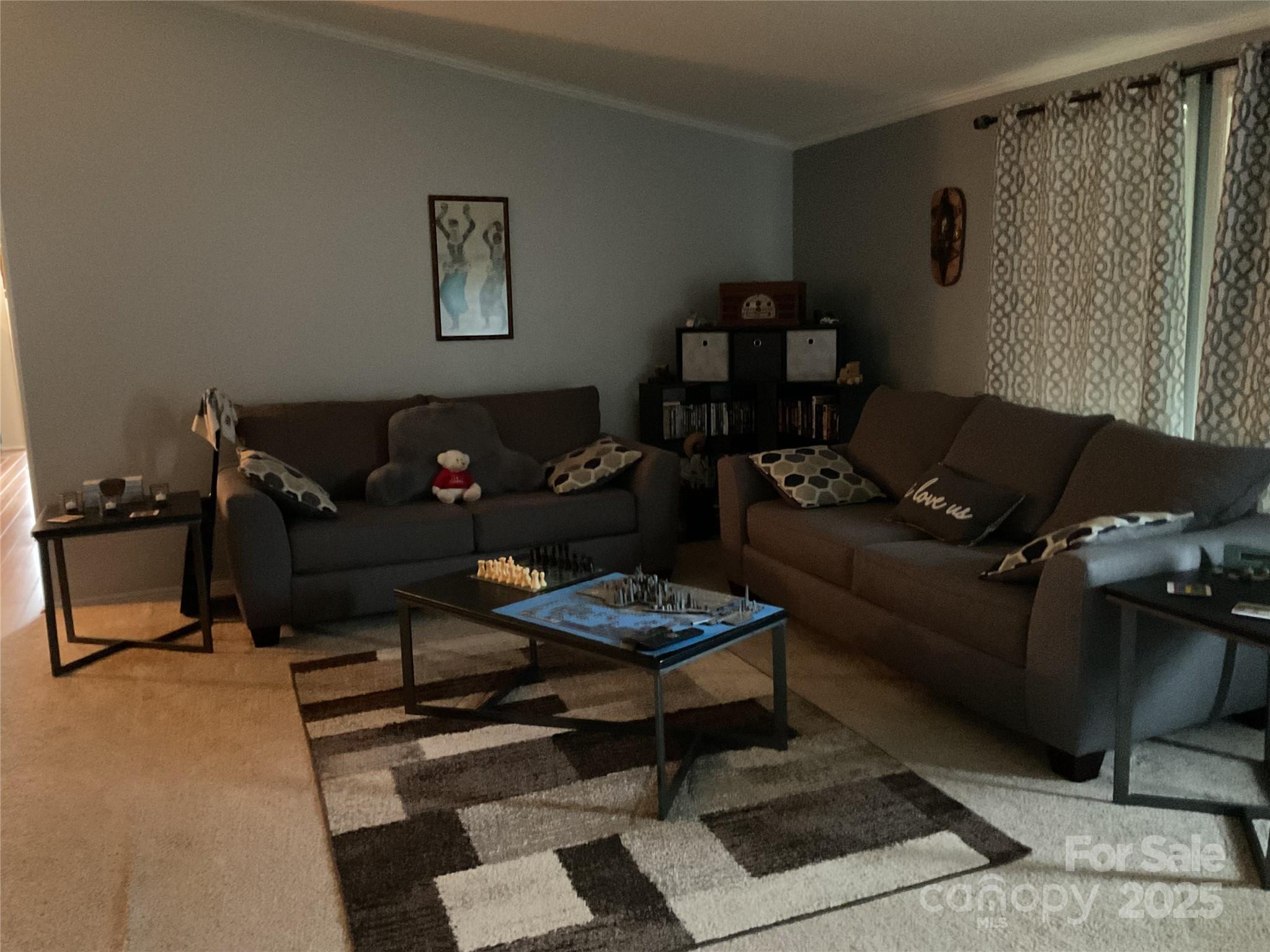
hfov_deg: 61.7
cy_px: 476
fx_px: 1064
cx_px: 635
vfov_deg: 48.2
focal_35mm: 29
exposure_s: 1/15
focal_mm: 3
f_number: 1.8
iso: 500
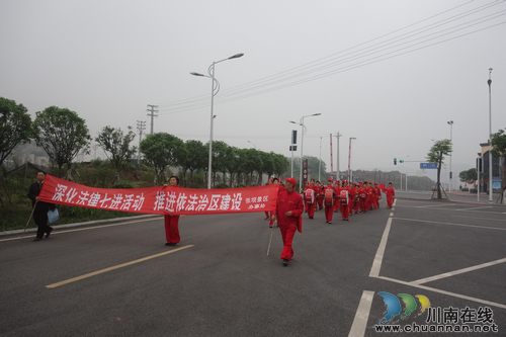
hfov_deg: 65.5
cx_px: 253
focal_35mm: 28
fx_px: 393
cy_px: 168
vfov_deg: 46.4
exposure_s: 1/400
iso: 800
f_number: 5.6
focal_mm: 10.4
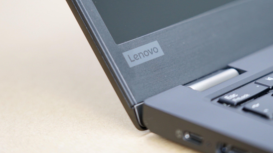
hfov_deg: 16.3
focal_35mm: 132
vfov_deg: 9.2
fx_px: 956
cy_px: 49
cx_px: 152
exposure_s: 1/250
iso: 1600
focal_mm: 105
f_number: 4
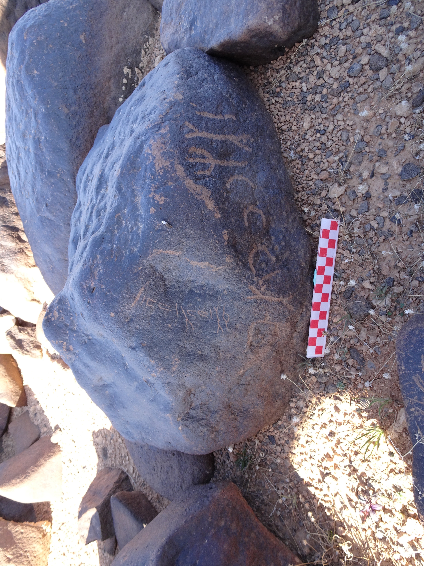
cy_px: 283
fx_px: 392
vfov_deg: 71.6
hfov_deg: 56.8
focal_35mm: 24
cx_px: 212
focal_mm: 4.1
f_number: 3.5
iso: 80
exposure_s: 1/80
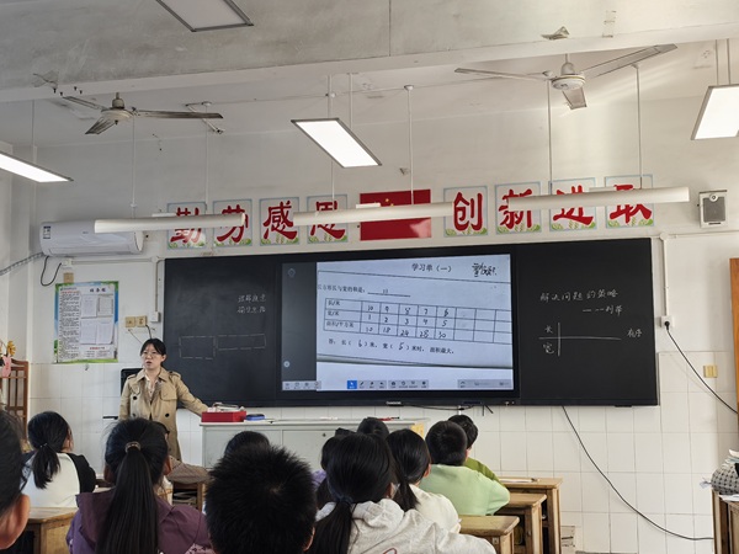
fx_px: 961
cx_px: 370
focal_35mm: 45
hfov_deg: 42.1
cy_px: 277
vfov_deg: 32.2
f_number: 4
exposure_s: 1/100
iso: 160
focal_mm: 6.98
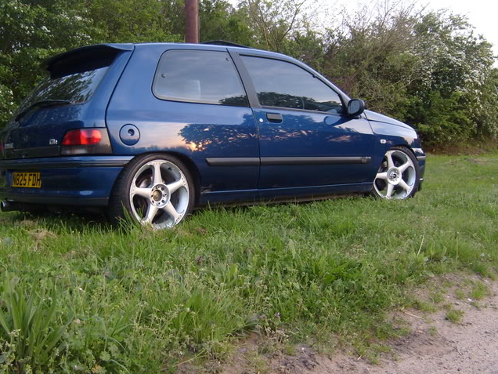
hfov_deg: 42.9
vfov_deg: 32.8
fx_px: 633
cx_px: 218
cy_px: 162
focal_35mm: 44
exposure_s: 1/90
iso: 80
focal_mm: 5.8
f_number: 2.8
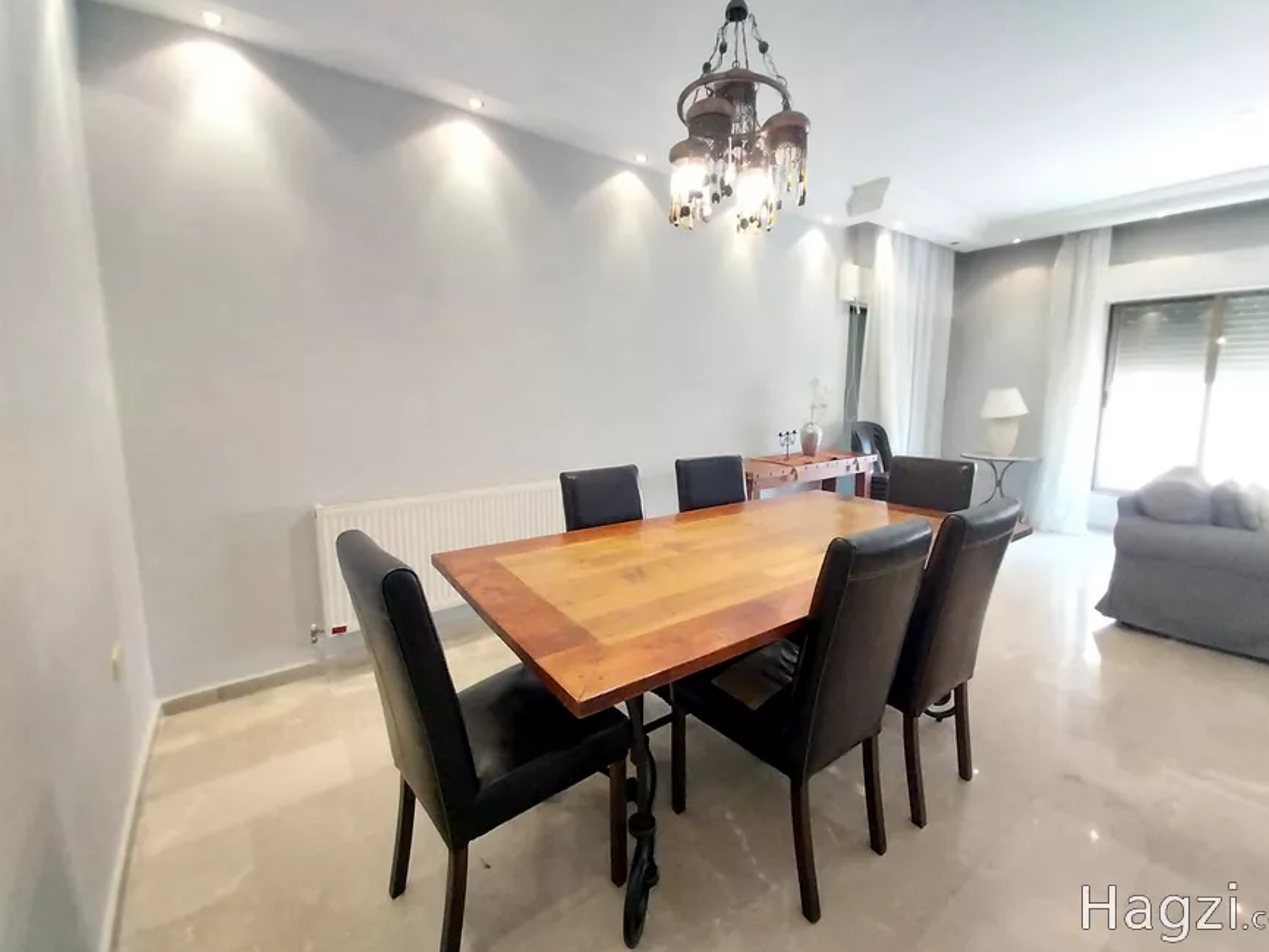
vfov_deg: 85.7
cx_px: 660
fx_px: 513
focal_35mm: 14
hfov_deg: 102.0
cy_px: 460
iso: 320
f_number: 2.2
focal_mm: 1.3
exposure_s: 1/20
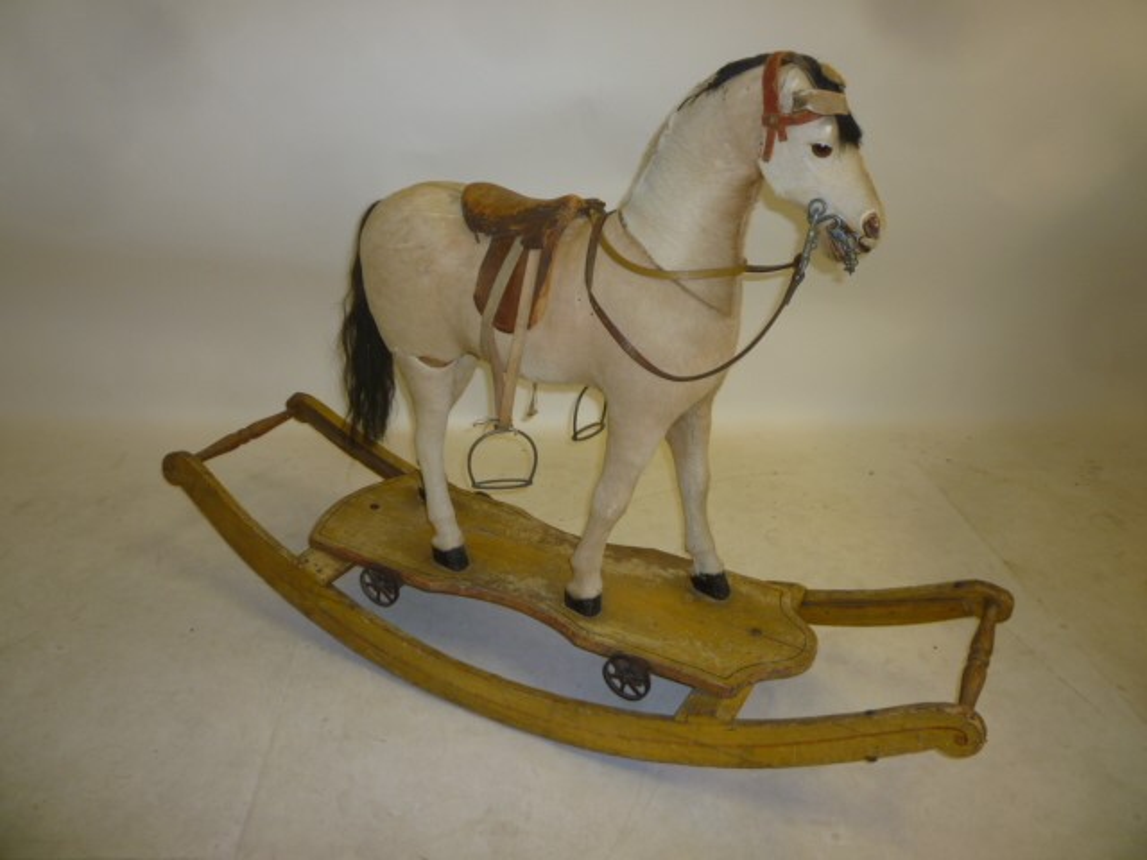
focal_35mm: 29
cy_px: 430
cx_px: 574
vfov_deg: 48.2
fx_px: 961
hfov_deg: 61.7
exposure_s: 1/30
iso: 100
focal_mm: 5.2
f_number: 3.3
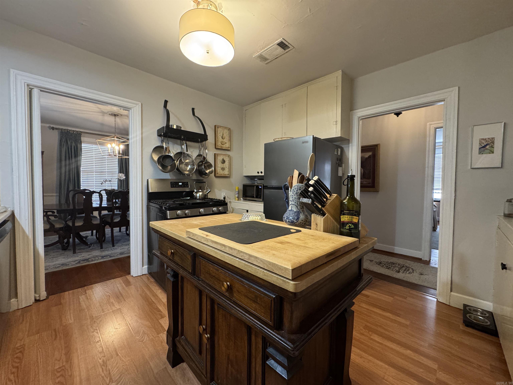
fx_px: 207
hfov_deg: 102.1
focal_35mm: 14
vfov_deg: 85.7
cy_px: 192
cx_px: 256
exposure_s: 1/60
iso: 400
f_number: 2.2
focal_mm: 2.22
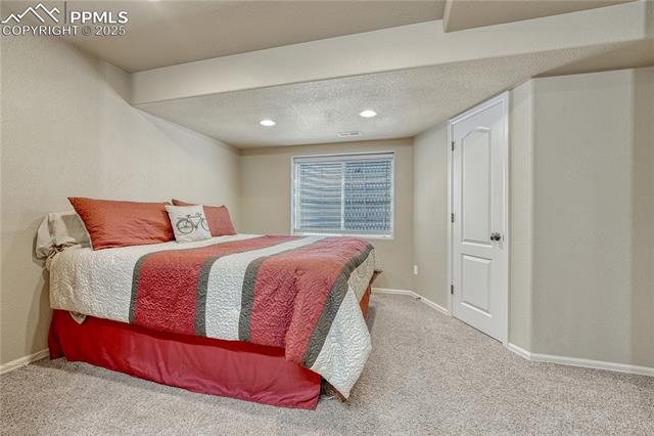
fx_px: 254
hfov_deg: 104.3
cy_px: 218
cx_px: 327
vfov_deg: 81.1
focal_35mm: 14
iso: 400
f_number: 8
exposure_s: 1/30
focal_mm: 14
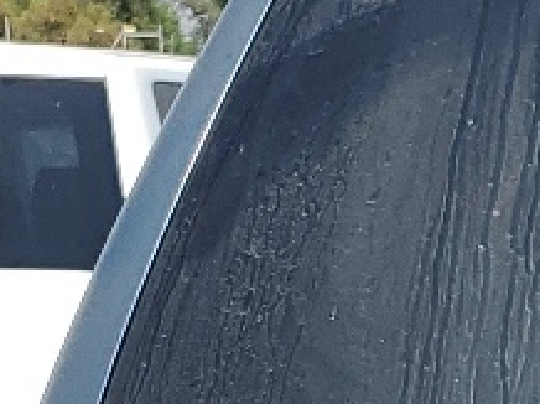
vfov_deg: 7.3
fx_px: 2976
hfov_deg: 9.5
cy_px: 954
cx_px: 1194
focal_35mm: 191
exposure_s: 1/2500
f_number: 1.5
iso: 50
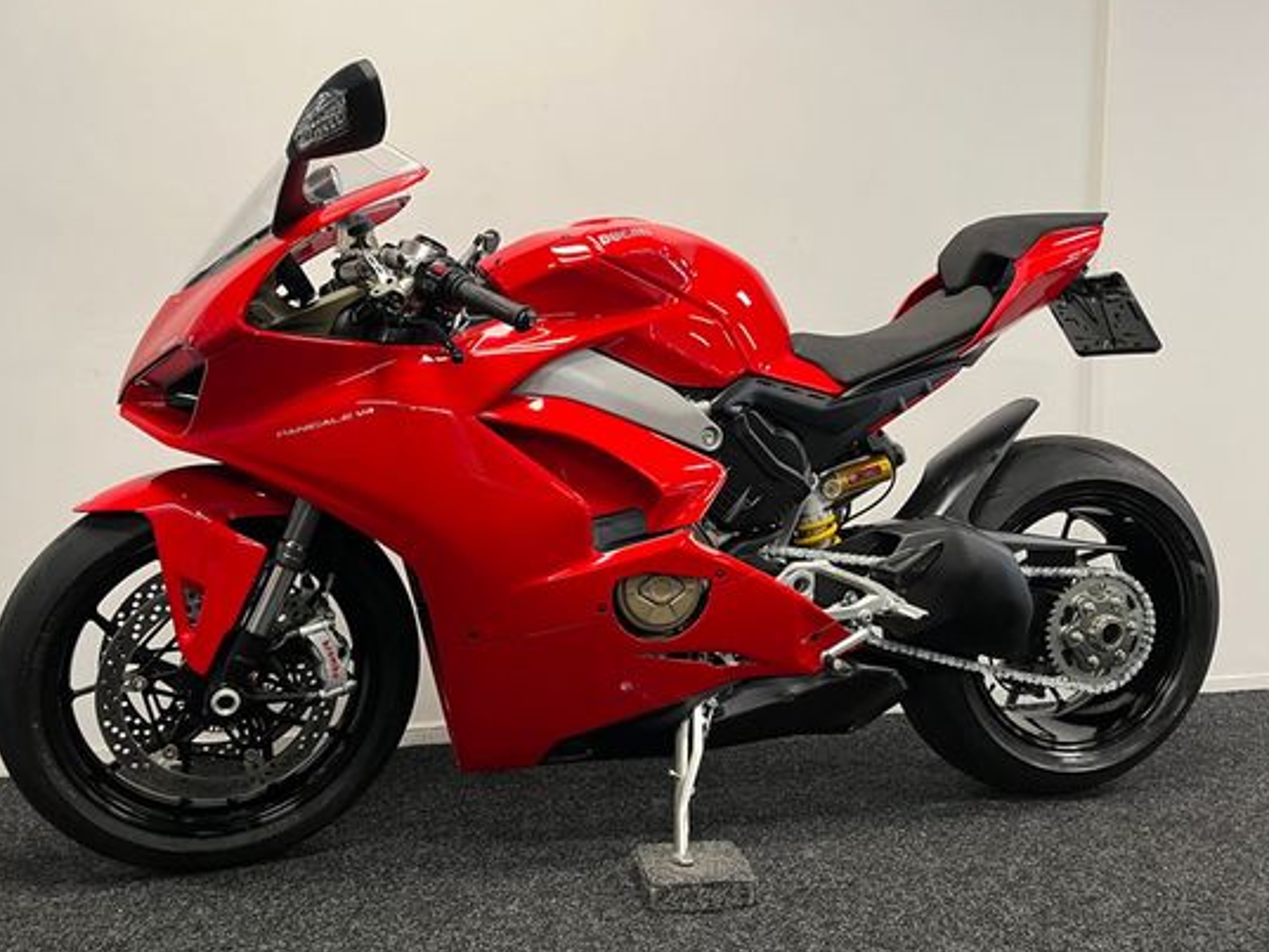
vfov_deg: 45.4
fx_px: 1137
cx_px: 624
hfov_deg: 58.3
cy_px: 501
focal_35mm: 31
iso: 100
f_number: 1.6
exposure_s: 1/50
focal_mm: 5.1
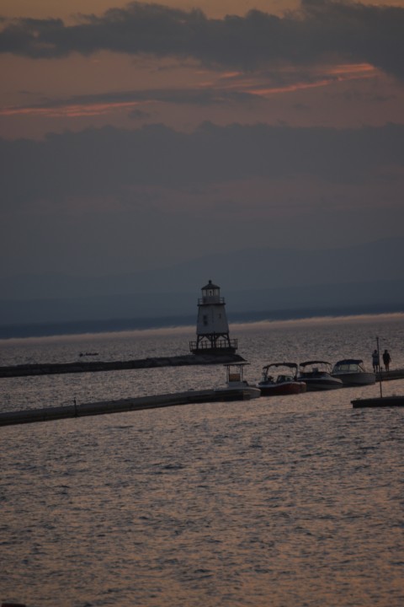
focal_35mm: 300
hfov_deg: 4.6
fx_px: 5050
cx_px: 202
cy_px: 304
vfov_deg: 6.9
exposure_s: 1/320
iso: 200
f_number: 5.6
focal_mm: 200
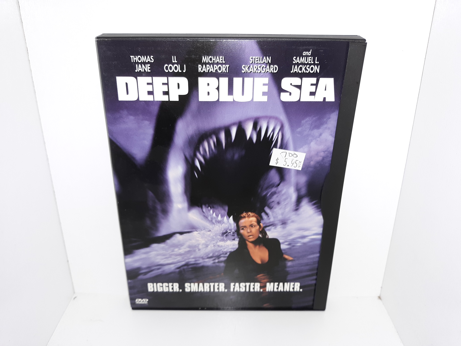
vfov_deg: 49.7
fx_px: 373
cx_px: 230
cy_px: 173
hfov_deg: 63.4
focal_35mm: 28
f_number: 1.7
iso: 50
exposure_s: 1/120
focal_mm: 3.7
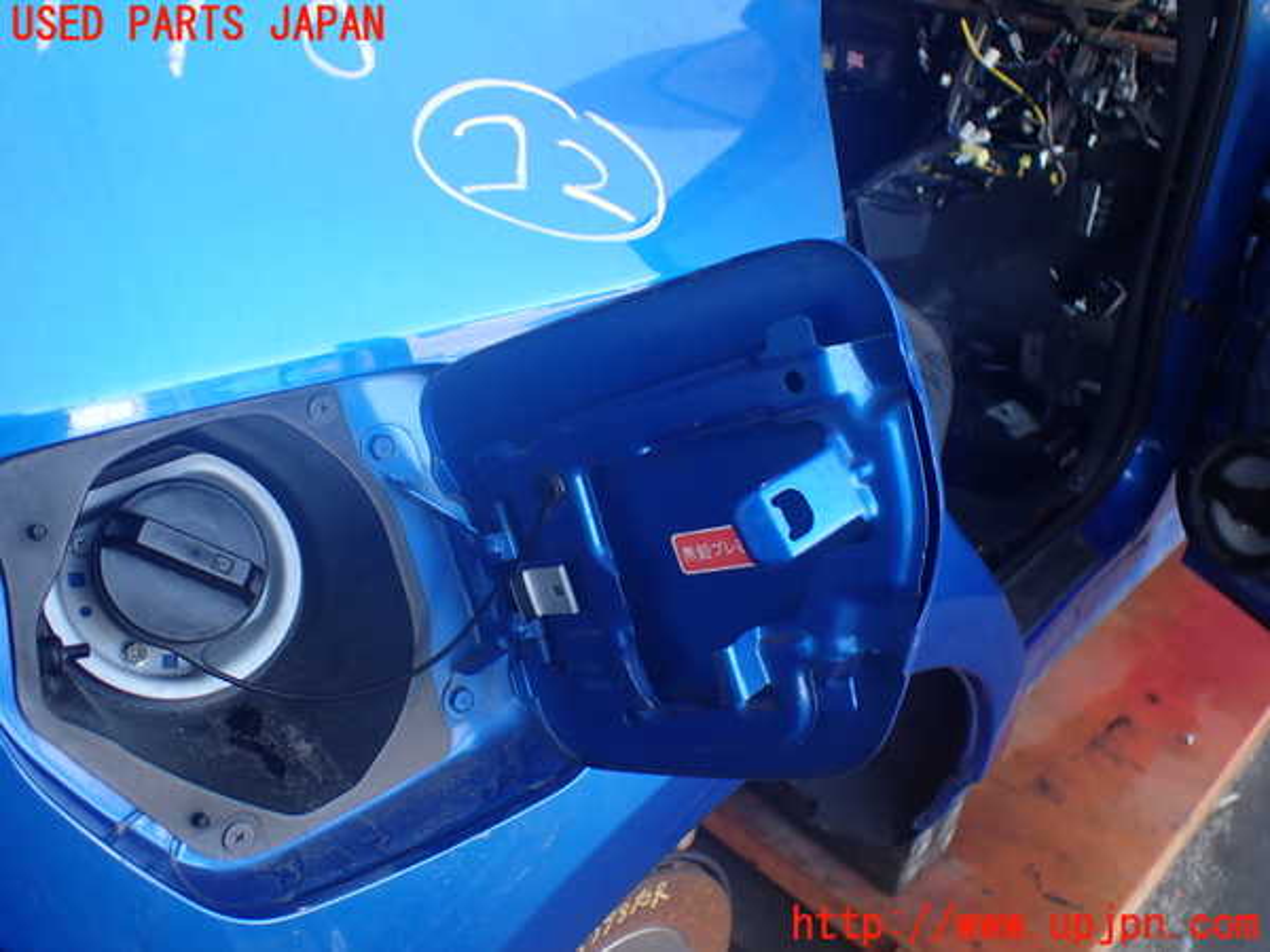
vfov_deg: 46.8
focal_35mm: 30
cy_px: 476
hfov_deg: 60.0
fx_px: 1101
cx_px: 635
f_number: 2.3
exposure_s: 1/125
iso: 200
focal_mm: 5.4
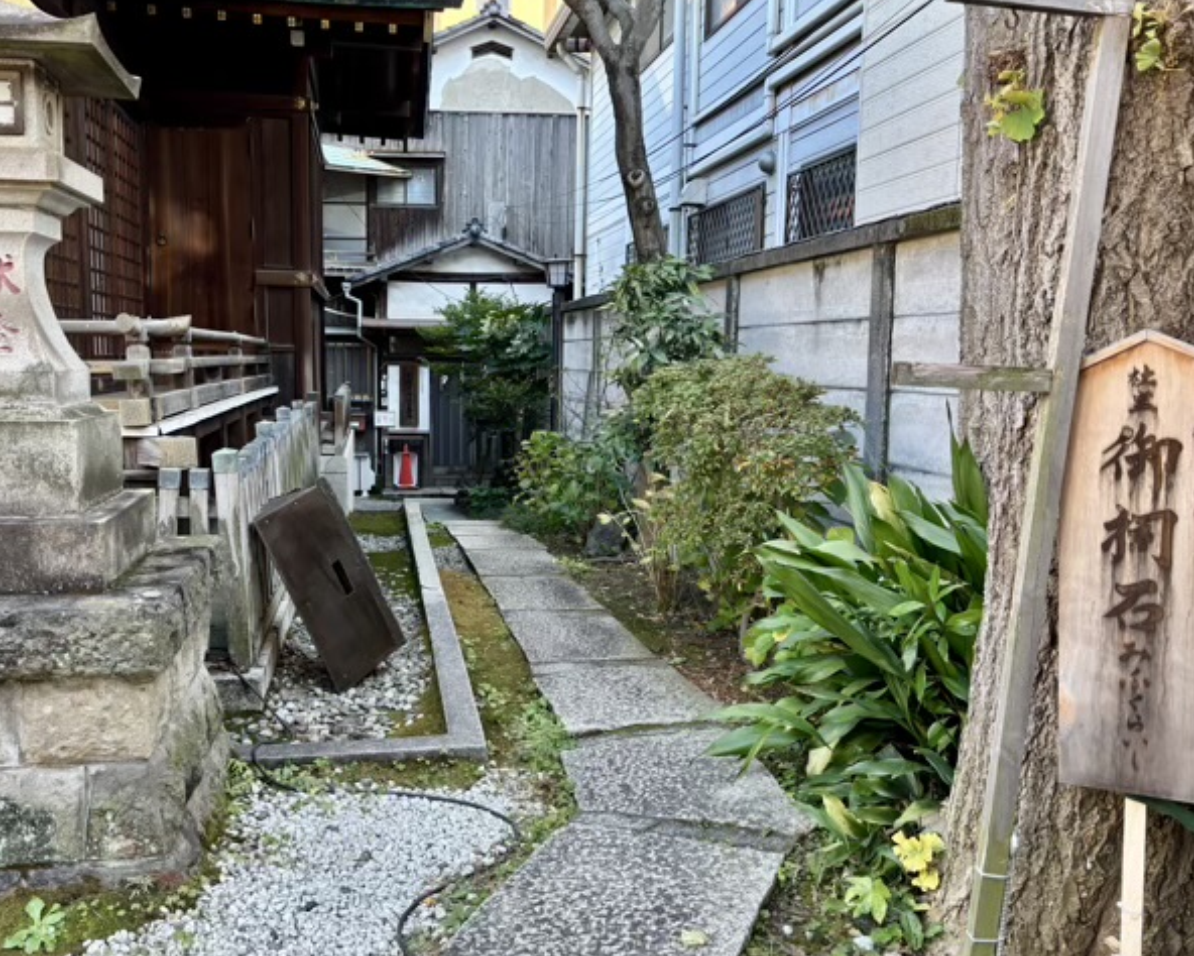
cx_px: 500
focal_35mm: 30
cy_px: 469
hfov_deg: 58.4
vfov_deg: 48.5
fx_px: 1060
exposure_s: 1/121
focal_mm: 5.96
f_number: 1.6
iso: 80
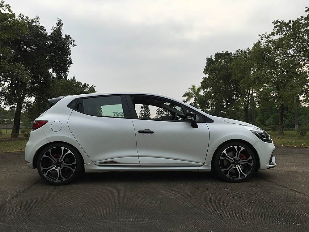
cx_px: 154
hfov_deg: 61.7
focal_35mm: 29
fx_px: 259
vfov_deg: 48.2
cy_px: 116
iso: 25
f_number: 2.2
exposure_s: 1/712
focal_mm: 4.15
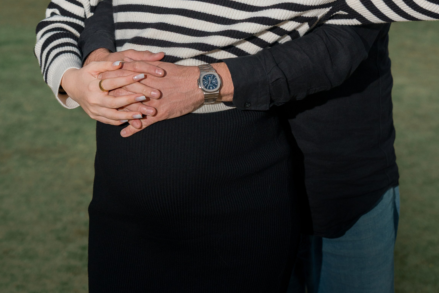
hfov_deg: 22.9
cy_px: -34
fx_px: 1085
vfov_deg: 15.0
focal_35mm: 89
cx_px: 231
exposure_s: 1/200
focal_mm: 50
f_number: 3.2
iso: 1250
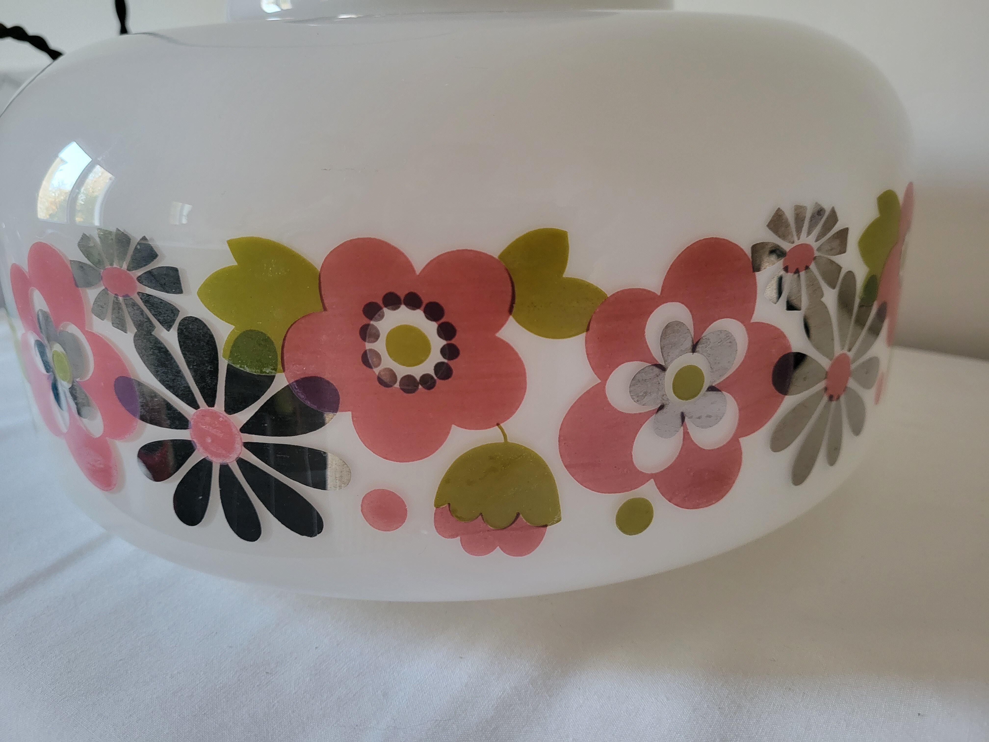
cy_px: 371
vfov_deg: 53.1
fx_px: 743
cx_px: 494
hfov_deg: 67.3
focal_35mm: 26
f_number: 1.8
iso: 800
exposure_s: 1/50
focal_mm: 5.4
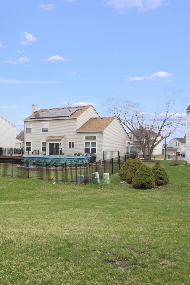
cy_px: 146
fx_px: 269
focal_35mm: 34
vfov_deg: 55.8
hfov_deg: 38.3
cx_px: 58
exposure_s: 1/1250
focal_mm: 15
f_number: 8
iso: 400
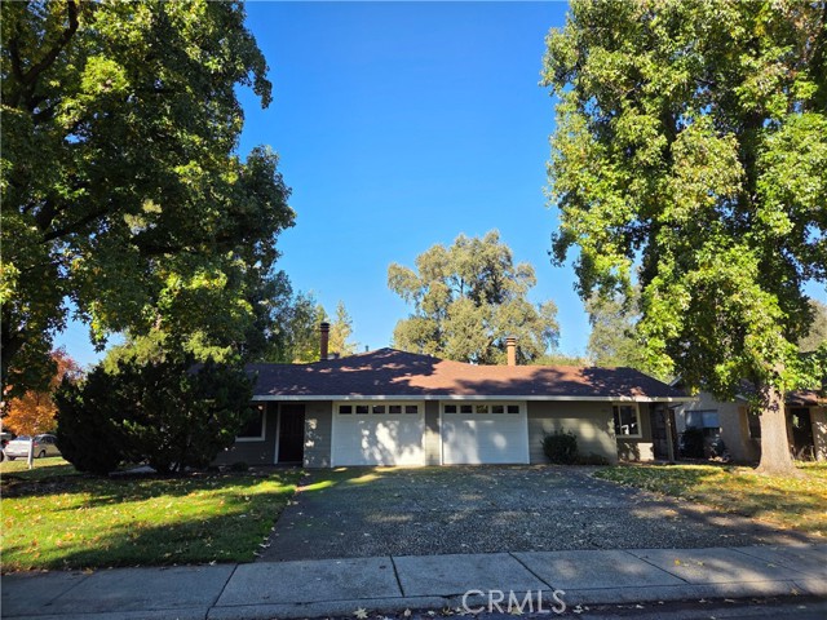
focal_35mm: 23
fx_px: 549
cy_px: 310
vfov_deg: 58.9
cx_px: 414
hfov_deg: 73.9
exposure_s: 1/2456
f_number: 1.8
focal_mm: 5.4
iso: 80
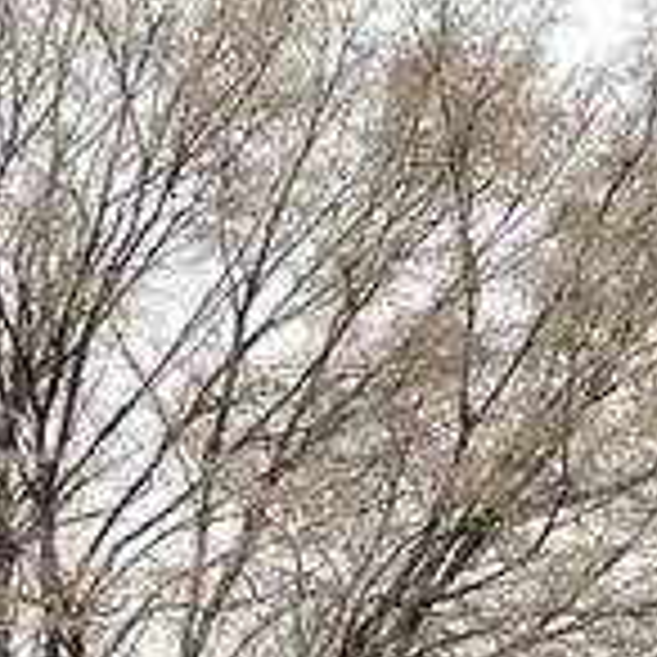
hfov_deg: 10.5
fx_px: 3457
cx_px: 1004
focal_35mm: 161
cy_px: 1539
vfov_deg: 9.7
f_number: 1.8
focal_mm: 4.25
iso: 32
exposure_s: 1/458
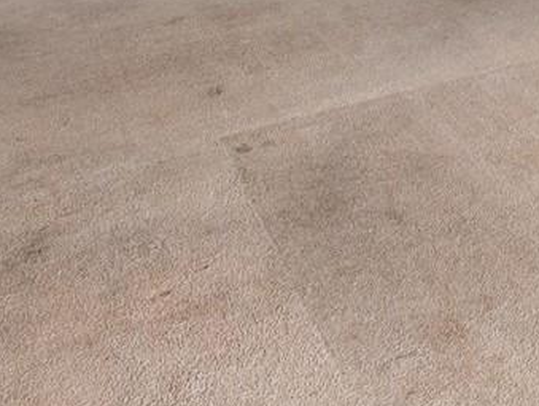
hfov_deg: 23.9
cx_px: 786
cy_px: -353
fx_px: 1029
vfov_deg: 17.5
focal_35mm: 66
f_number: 4
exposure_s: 1/1000
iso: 125
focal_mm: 7
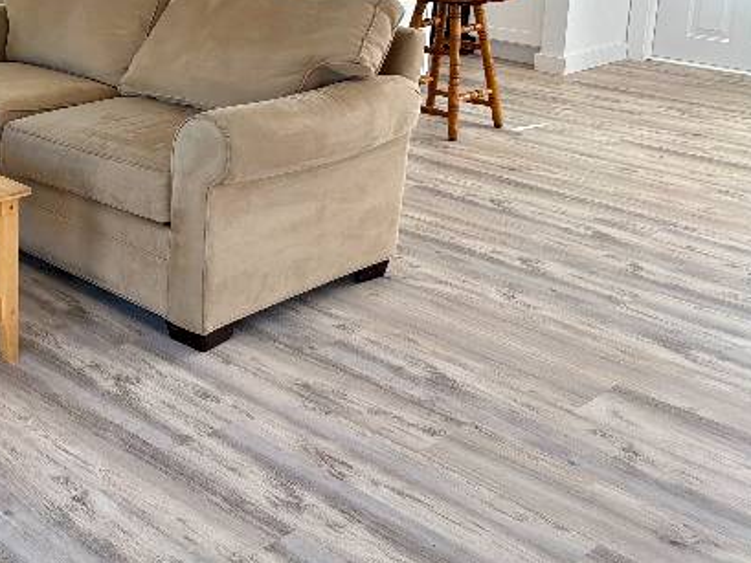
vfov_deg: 26.2
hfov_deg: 32.6
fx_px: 1172
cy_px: 67
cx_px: -4
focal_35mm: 54
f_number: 1.6
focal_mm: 5.96
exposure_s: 1/231
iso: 64
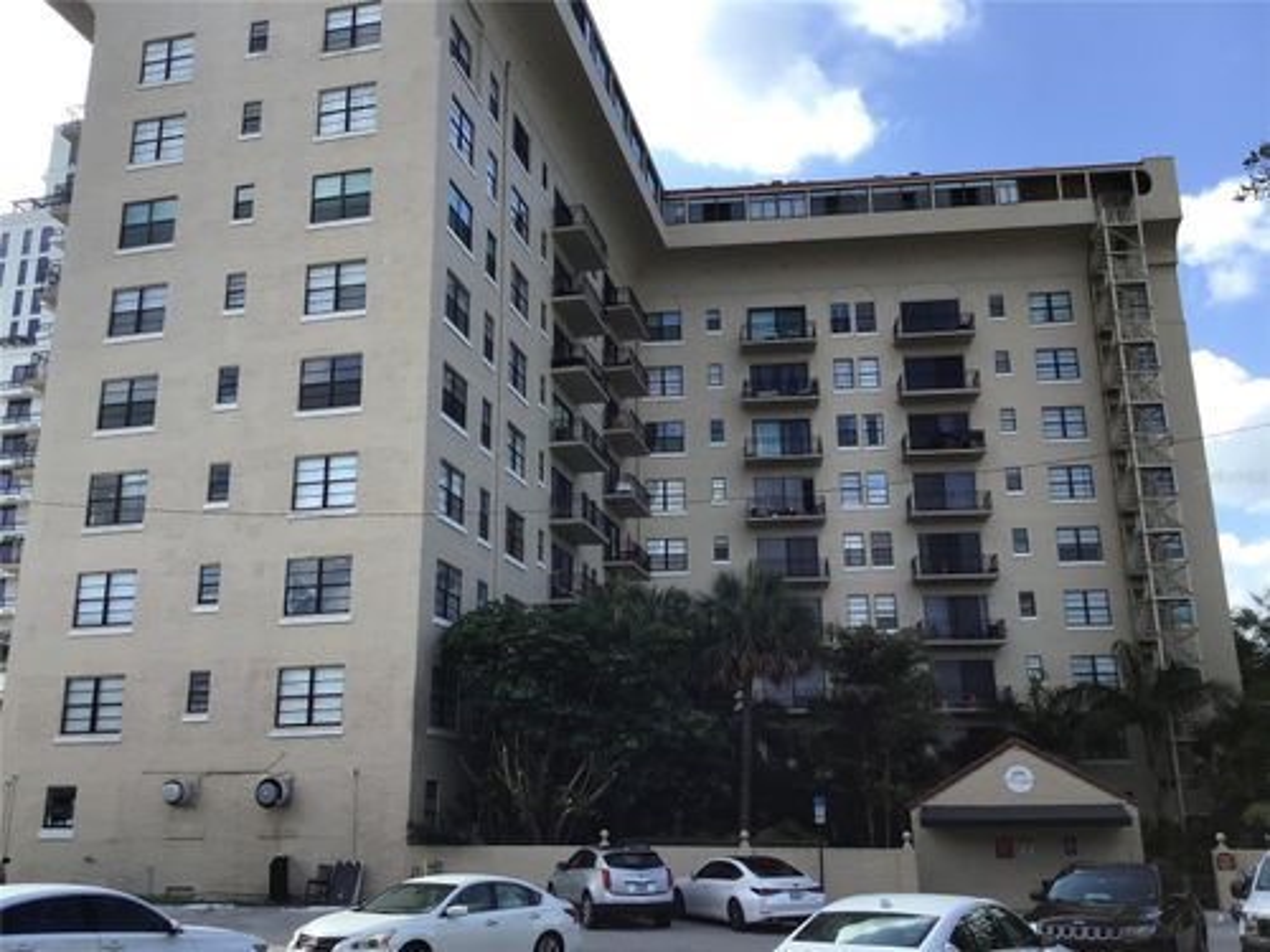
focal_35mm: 31
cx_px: 635
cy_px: 476
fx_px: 1137
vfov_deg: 45.4
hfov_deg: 58.4
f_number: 2.4
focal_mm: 3.3
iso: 25
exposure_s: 1/673
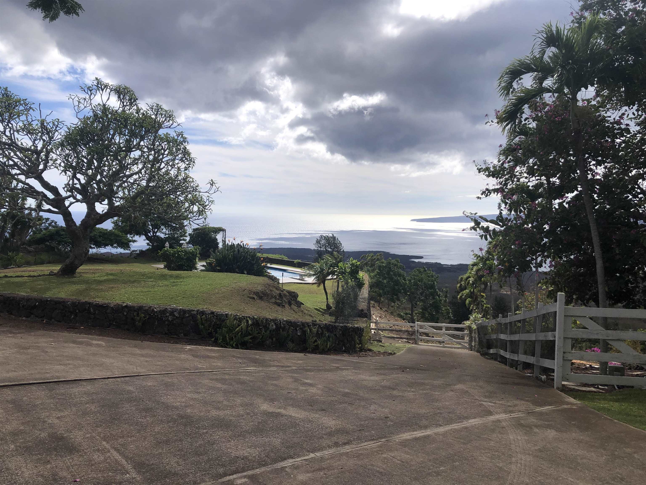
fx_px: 523
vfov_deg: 49.7
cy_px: 242
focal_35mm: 28
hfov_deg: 63.4
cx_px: 323
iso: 25
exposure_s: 1/3690
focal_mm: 3.99
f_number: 1.8
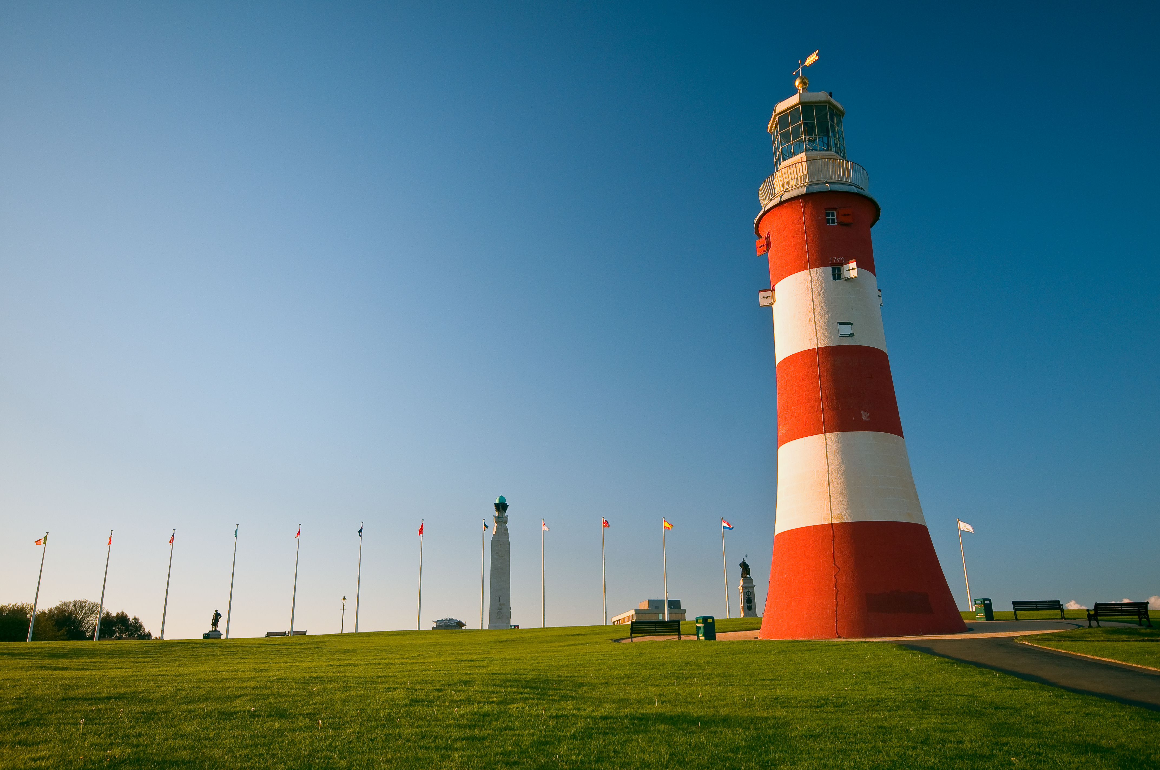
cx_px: 580
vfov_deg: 45.6
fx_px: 917
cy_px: 385
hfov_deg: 64.6
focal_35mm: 28
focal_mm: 19
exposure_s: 1/50
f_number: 8
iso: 100
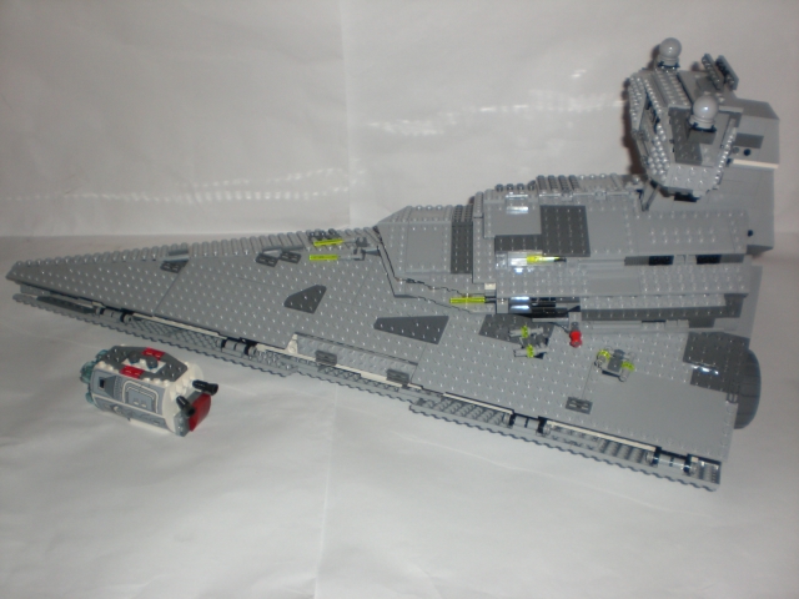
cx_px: 400
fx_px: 877
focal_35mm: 38
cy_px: 300
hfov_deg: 49.0
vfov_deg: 37.7
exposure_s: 1/60
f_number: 3.1
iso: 100
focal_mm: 6.3
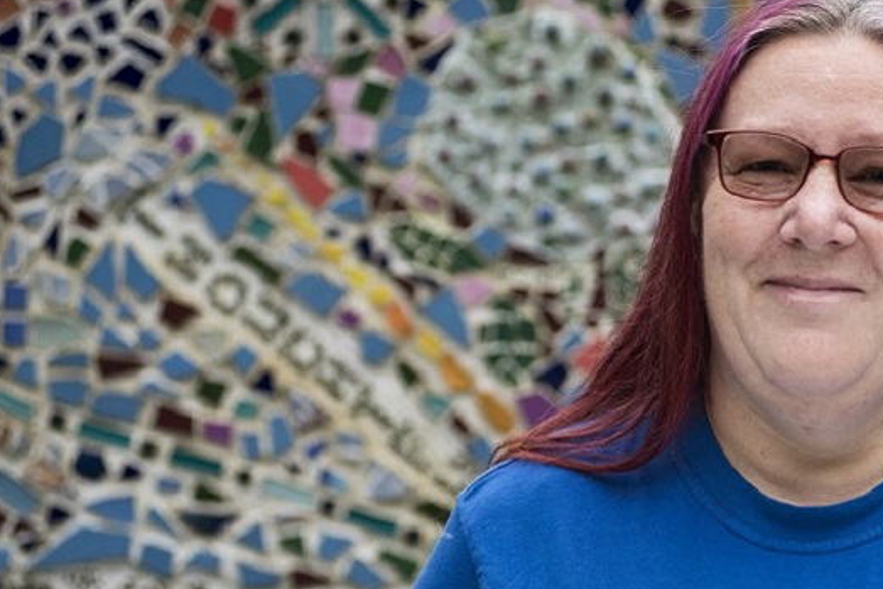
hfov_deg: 13.8
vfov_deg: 9.3
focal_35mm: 148
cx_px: 734
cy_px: 432
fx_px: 3631
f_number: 3.5
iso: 500
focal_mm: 86
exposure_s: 1/500
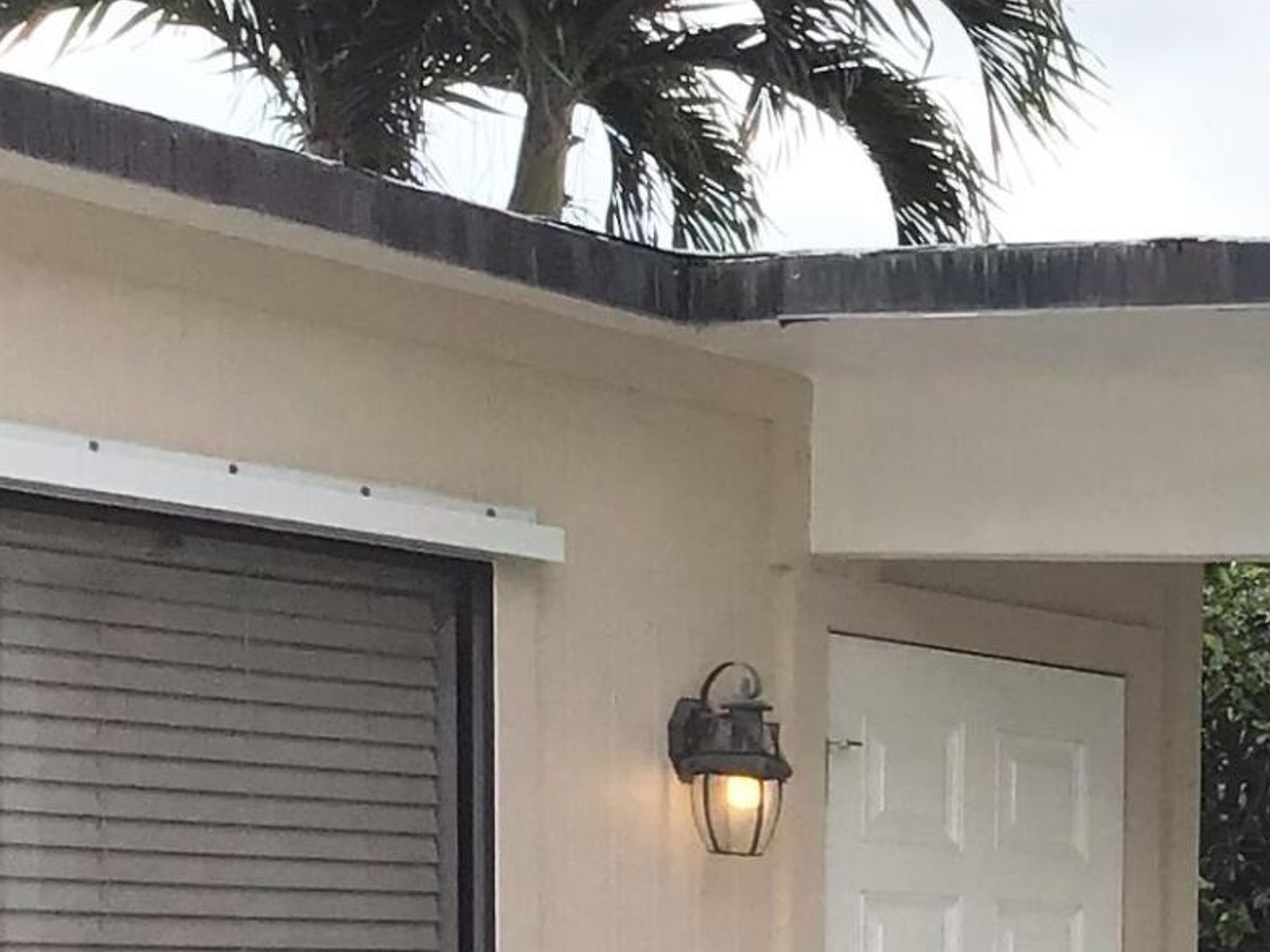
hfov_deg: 15.6
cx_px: 2016
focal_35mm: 114
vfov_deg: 12.4
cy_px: 1357
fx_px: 4182
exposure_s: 1/1116
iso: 25
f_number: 2.4
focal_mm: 3.3
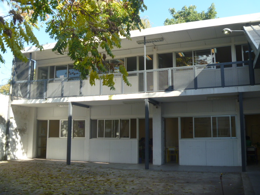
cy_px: 98
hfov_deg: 52.6
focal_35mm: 35
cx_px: 130
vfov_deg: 40.7
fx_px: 263
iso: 80
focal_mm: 6.3
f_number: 3.5
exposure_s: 1/160
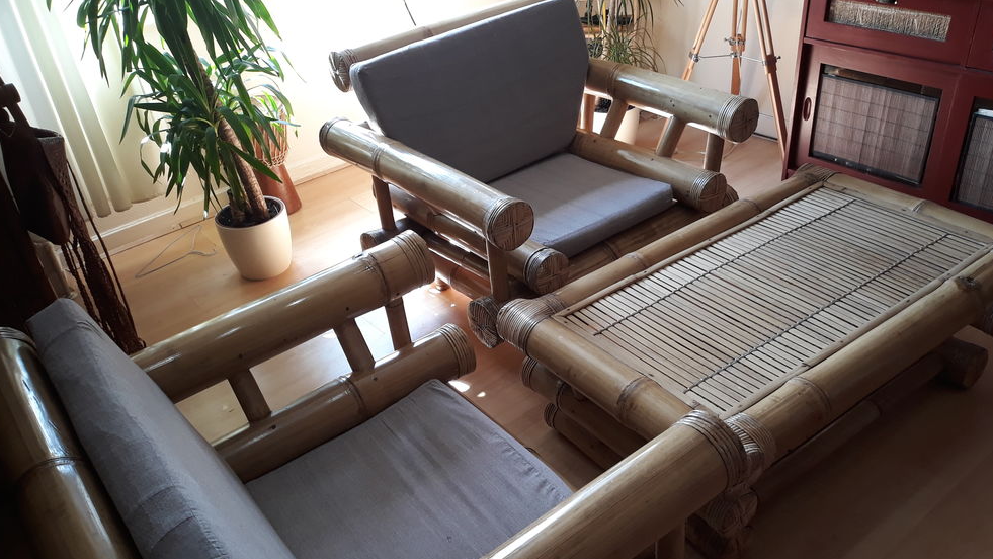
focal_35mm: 30
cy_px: 322
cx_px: 494
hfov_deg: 64.3
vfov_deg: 38.9
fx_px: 790
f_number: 1.7
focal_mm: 3.71
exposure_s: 1/50
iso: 50
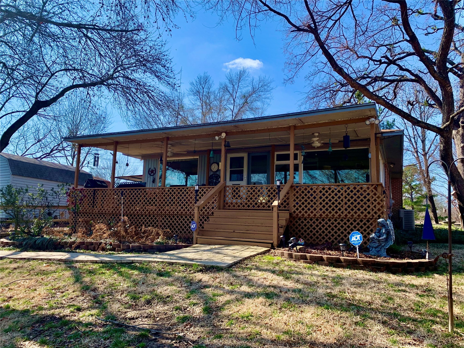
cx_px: 232
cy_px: 174
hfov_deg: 67.3
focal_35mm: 26
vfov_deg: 53.1
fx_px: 349
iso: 25
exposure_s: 1/1350
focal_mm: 4.25
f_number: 1.8
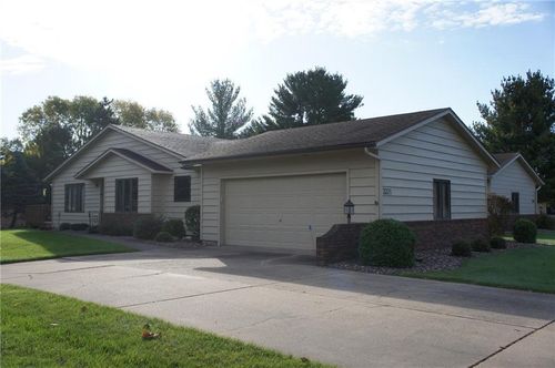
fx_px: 508
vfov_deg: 39.9
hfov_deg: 57.3
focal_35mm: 33
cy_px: 184
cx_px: 278
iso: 200
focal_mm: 22
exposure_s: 1/800
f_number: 5
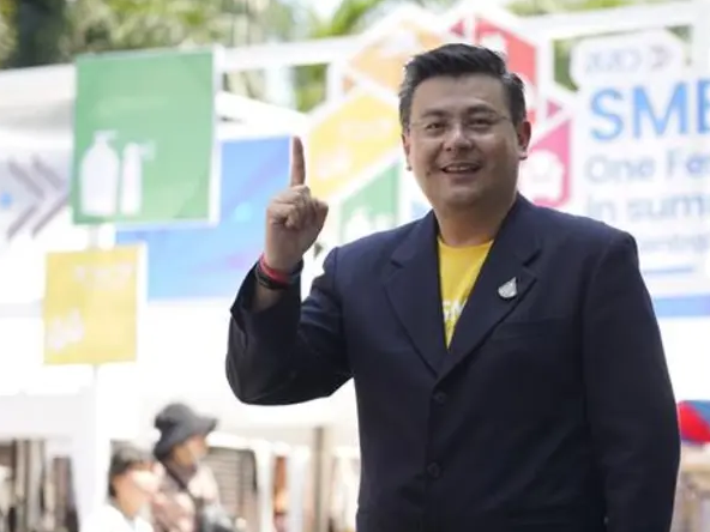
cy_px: 234
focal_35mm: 133
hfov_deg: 14.8
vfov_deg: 11.1
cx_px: 453
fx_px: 2728
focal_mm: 105
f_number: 4
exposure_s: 1/400
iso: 320
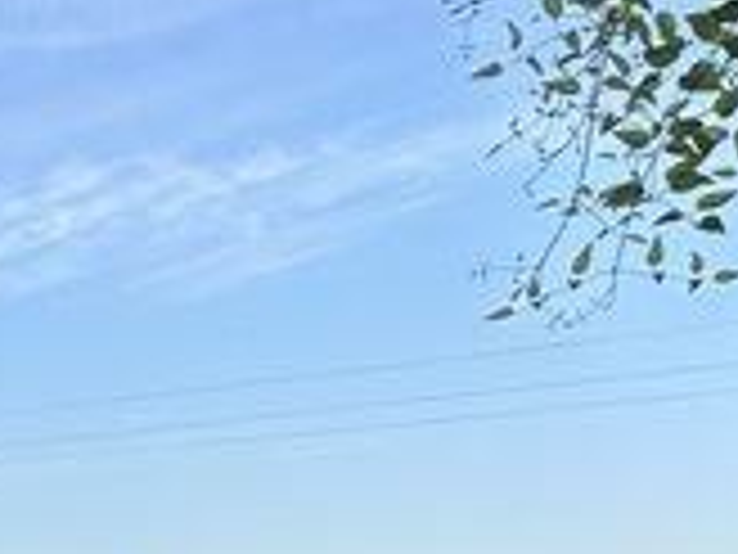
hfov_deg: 19.1
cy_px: 829
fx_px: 1876
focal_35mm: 88
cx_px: -410
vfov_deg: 15.5
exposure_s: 1/1692
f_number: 1.78
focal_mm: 6.86
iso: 80
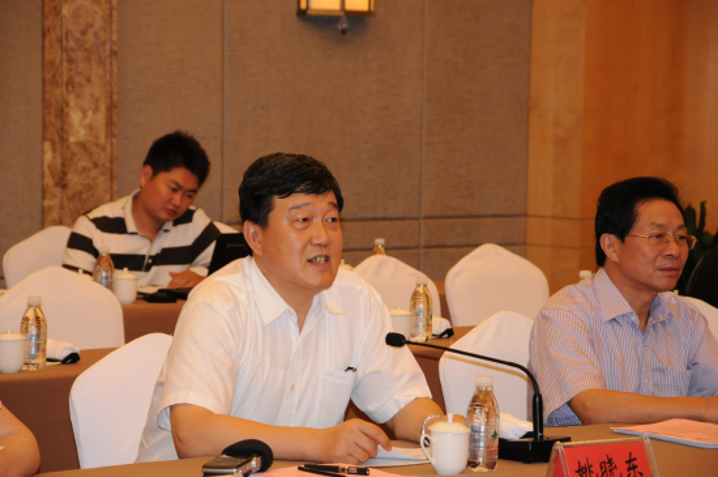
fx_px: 3137
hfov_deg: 13.1
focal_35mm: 158
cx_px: 359
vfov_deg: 8.7
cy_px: 238
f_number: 7.1
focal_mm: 105
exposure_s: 1/60
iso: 800
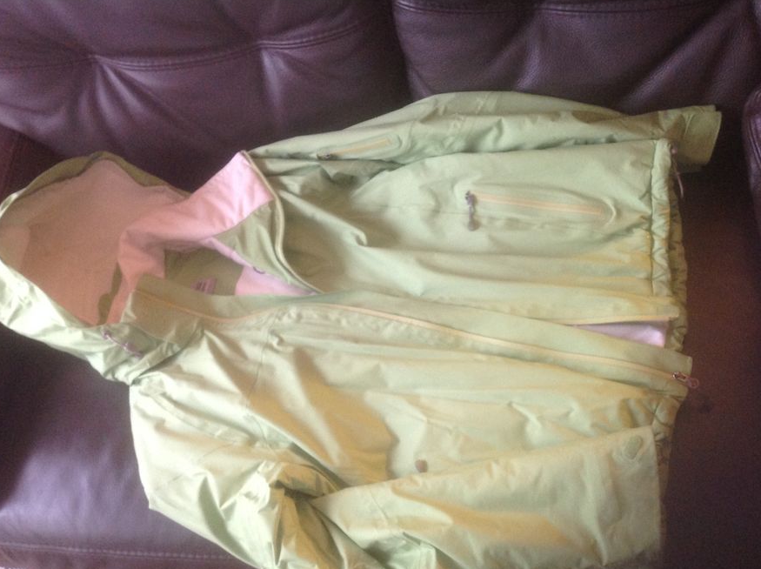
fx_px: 878
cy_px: 321
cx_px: 403
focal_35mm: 40
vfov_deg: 35.8
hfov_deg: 46.8
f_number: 2.4
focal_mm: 4.28
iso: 200
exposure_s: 1/15
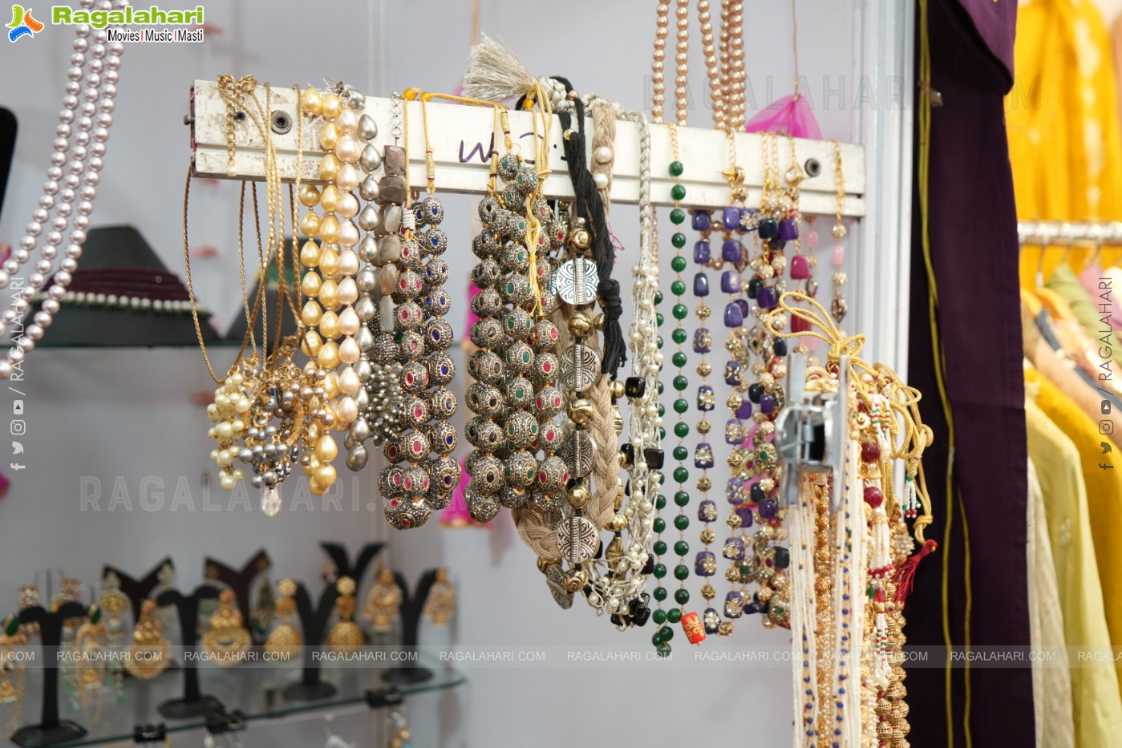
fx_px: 1216
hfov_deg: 49.5
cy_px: 374
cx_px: 561
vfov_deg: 34.2
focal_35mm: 39
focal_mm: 39
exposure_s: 1/125
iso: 400
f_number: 5
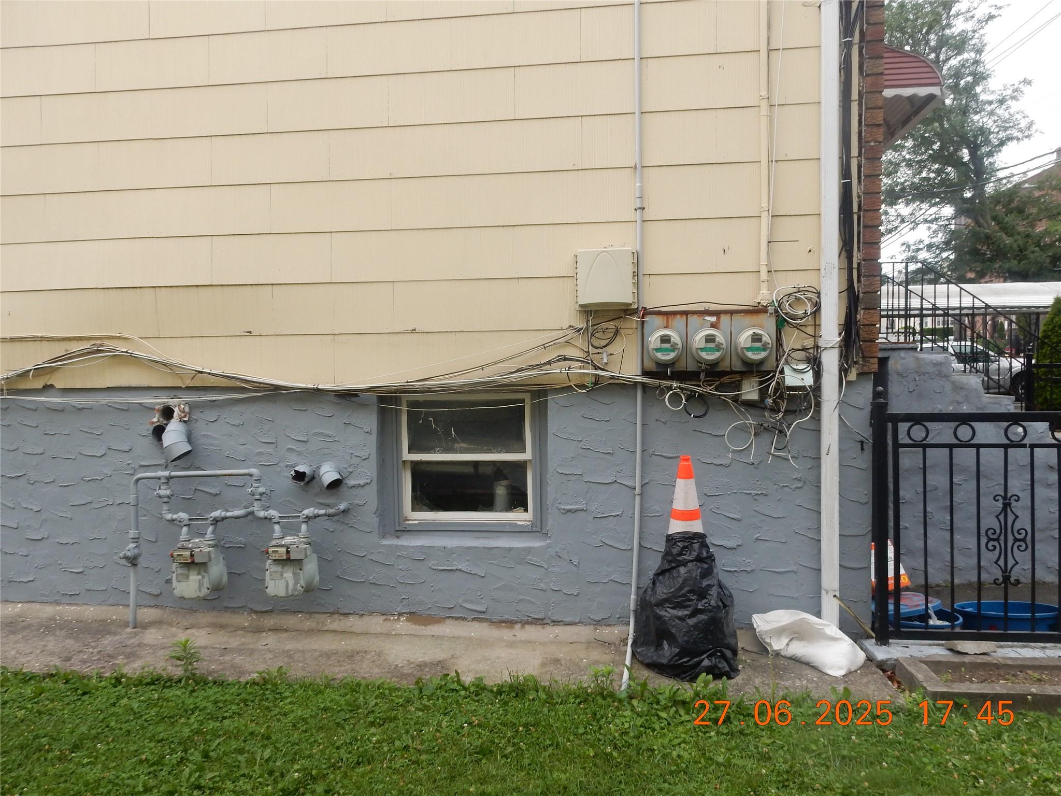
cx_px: 530
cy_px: 398
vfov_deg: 54.9
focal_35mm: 25
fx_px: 766
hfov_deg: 69.4
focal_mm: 4.5
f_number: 4.5
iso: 125
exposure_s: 1/50
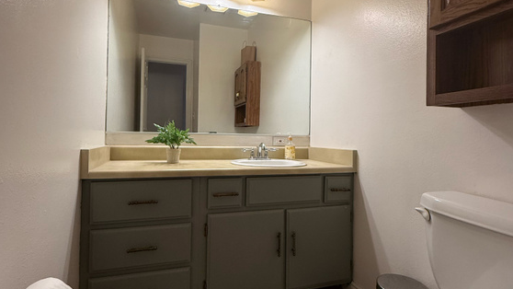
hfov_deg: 83.8
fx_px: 286
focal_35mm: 21
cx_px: 254
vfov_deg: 53.6
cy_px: 133
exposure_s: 1/120
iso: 200
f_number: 2.2
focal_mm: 2.22
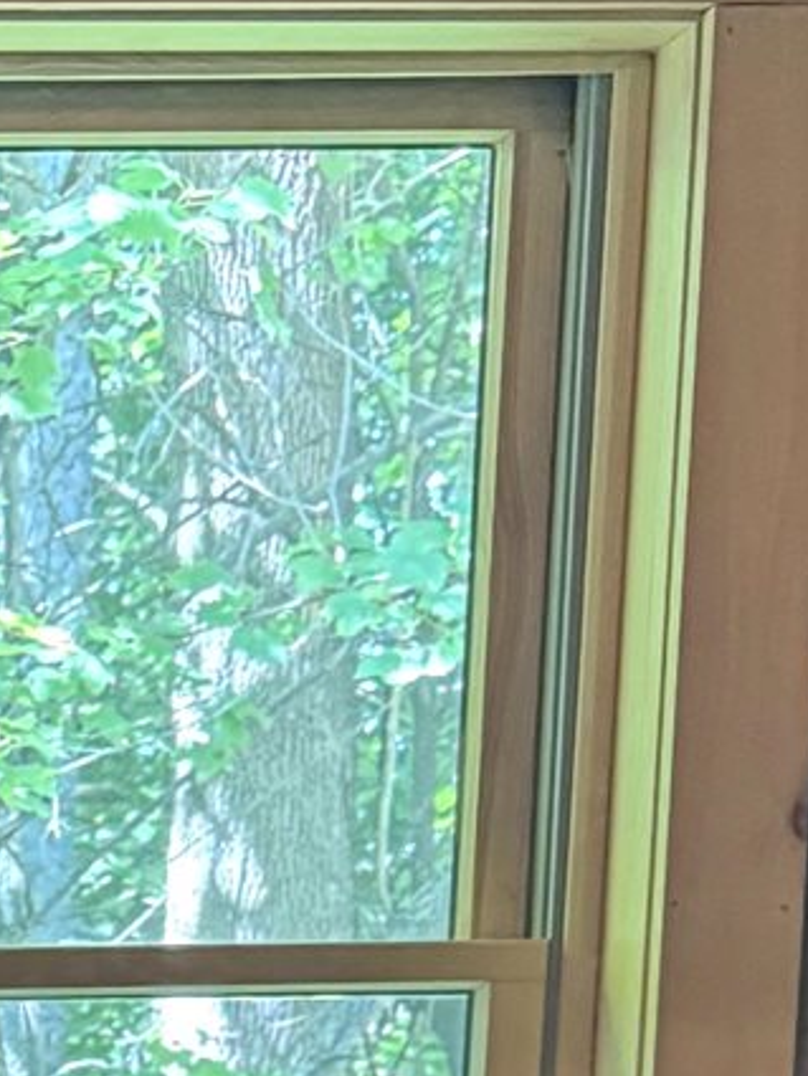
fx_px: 4044
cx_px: -881
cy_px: 1790
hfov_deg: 10.4
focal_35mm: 130
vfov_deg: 13.9
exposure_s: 1/60
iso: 800
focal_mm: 6.76
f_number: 1.78
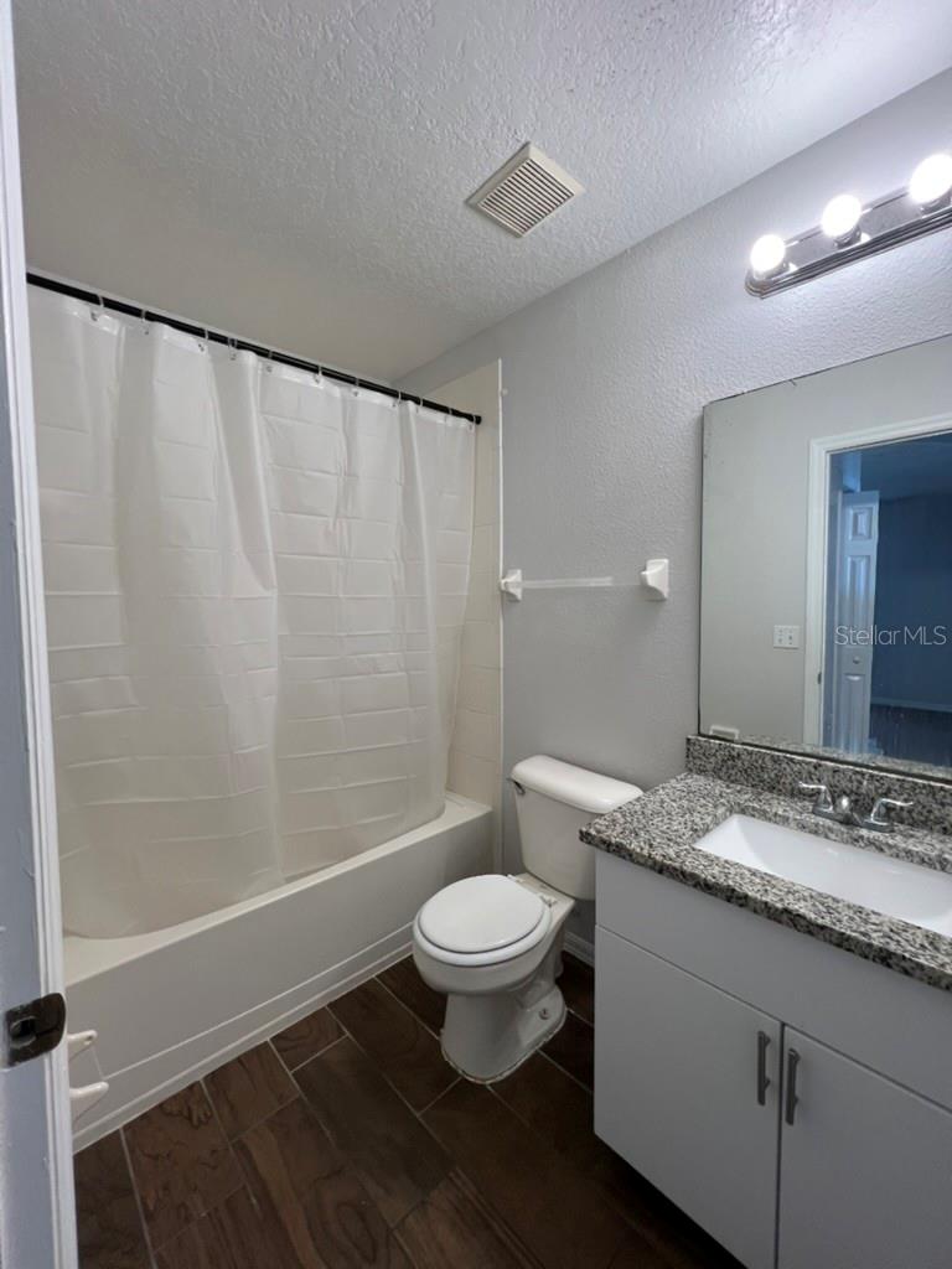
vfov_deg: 106.2
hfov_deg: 89.9
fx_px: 477
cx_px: 476
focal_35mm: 13
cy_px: 634
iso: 200
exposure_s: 1/120
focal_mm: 1.57
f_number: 1.8
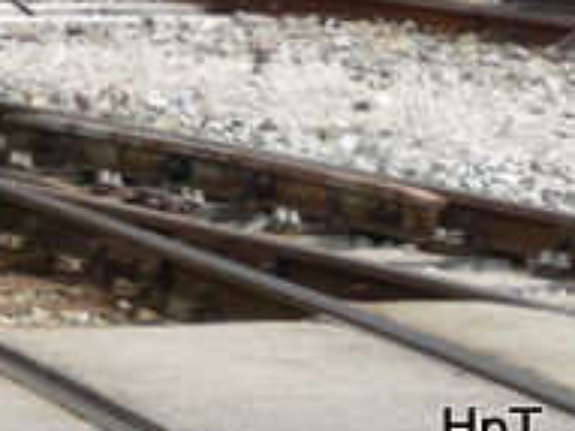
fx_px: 8350
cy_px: -612
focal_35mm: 503
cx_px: -891
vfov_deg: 2.9
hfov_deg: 3.9
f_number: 4.5
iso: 100
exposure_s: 1/200
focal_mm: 15.8
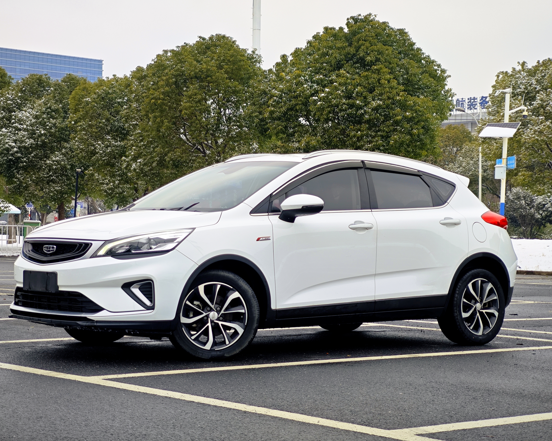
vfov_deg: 19.4
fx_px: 1291
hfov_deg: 24.1
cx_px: 259
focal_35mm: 79
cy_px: 221
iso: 50
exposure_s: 1/208
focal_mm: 9
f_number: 2
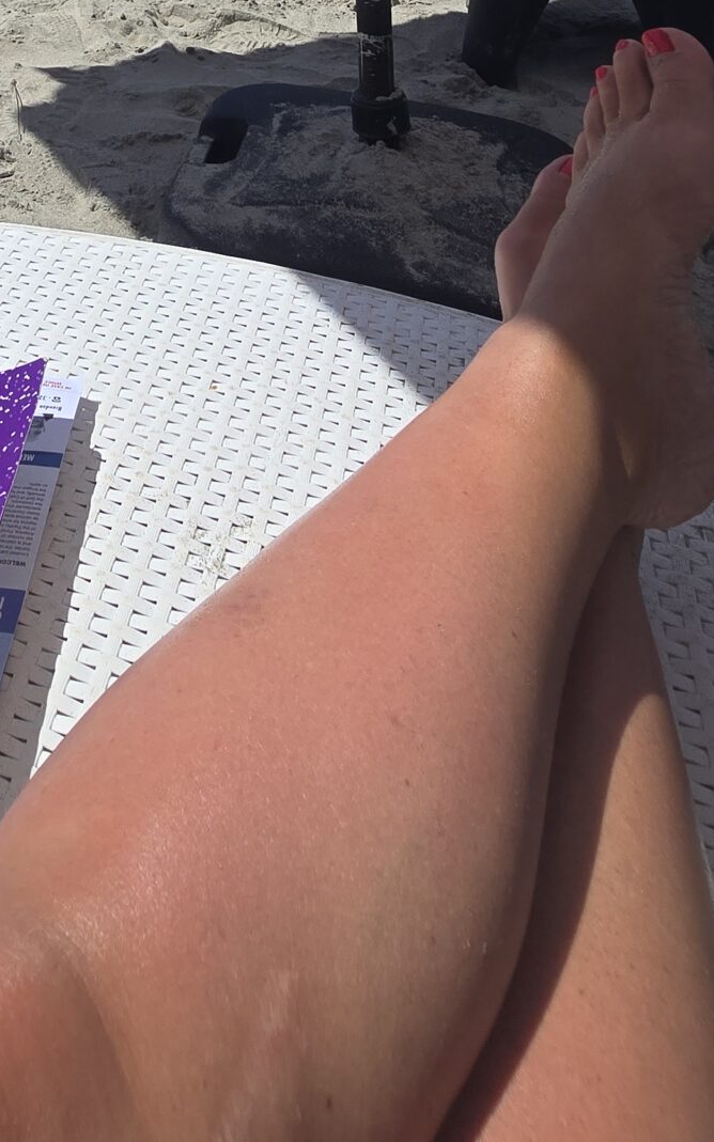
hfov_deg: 35.5
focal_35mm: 33
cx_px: 43
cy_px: -191
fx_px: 1028
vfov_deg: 41.8
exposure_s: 1/5523
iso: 50
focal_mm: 2.2
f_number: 2.2
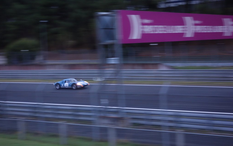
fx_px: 451
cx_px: 116
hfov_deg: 29.0
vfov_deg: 18.4
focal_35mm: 71
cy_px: 70
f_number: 4
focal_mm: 25.63
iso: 800
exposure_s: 1/40
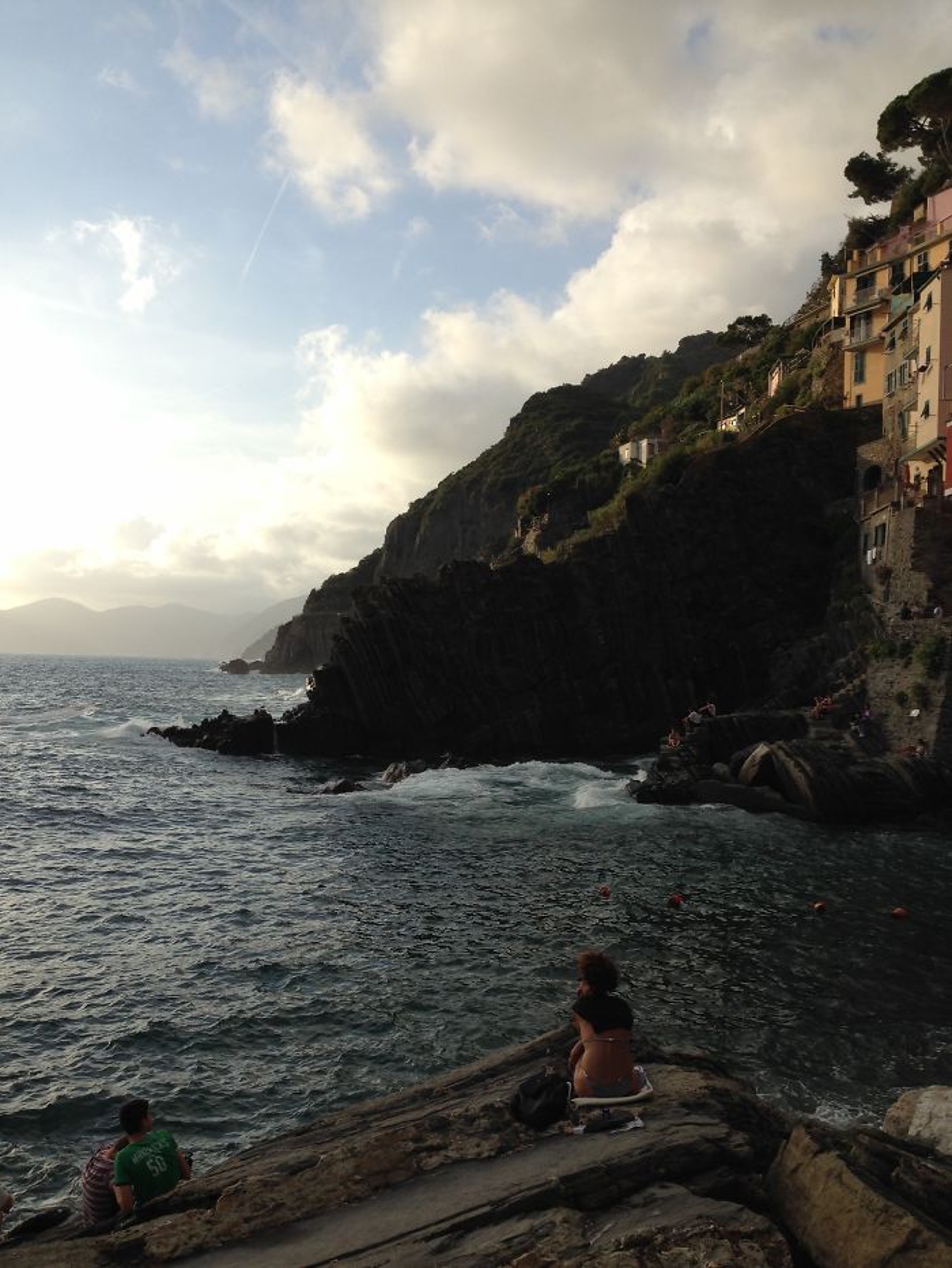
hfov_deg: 43.0
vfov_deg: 55.3
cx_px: 476
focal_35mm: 33
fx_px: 1210
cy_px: 634
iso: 50
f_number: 2.4
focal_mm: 4.12
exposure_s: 1/1323
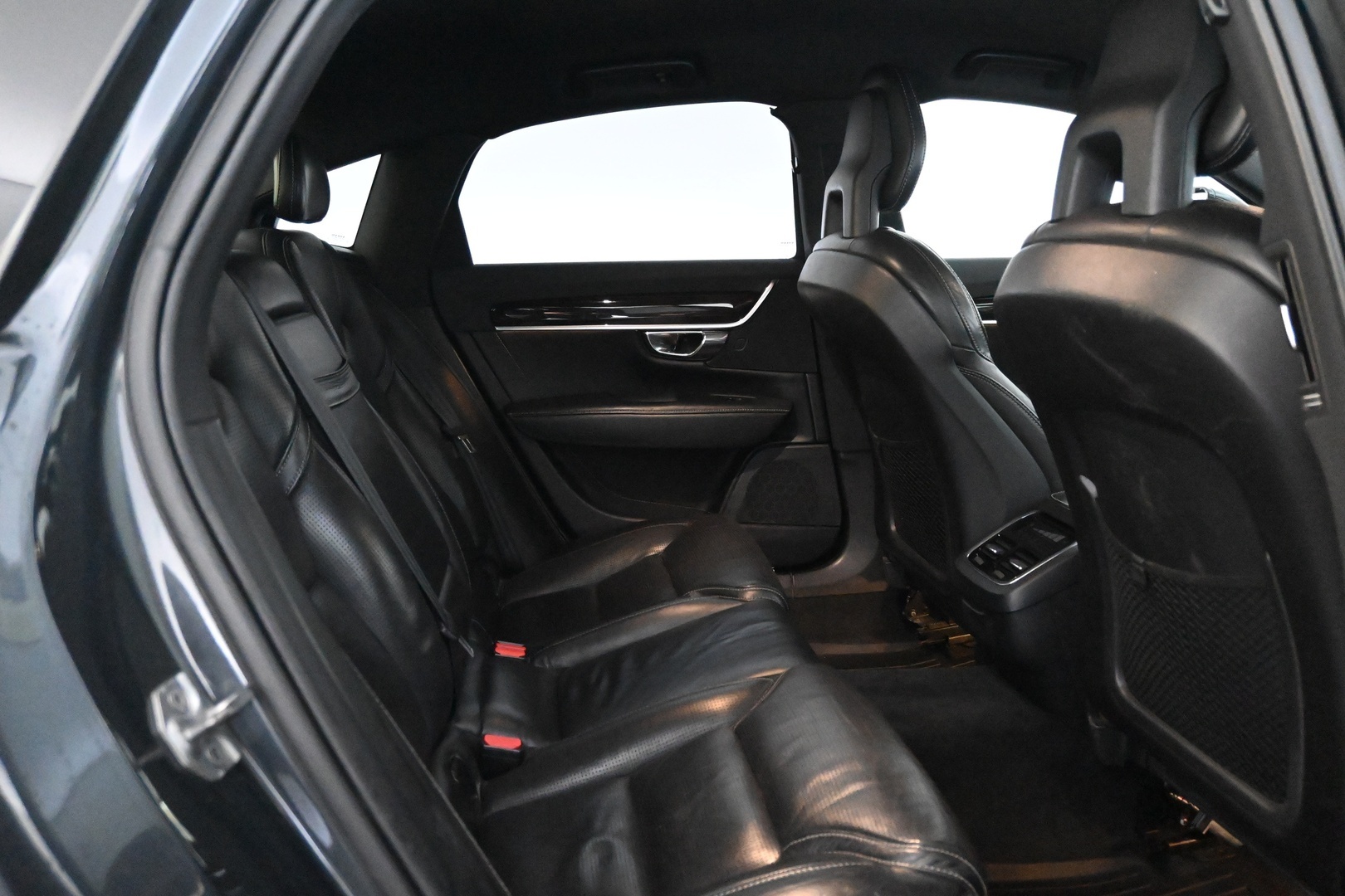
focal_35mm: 30
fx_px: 1121
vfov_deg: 43.6
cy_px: 448
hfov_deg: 61.9
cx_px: 672
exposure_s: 1/50
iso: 12800
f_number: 3.8
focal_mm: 20
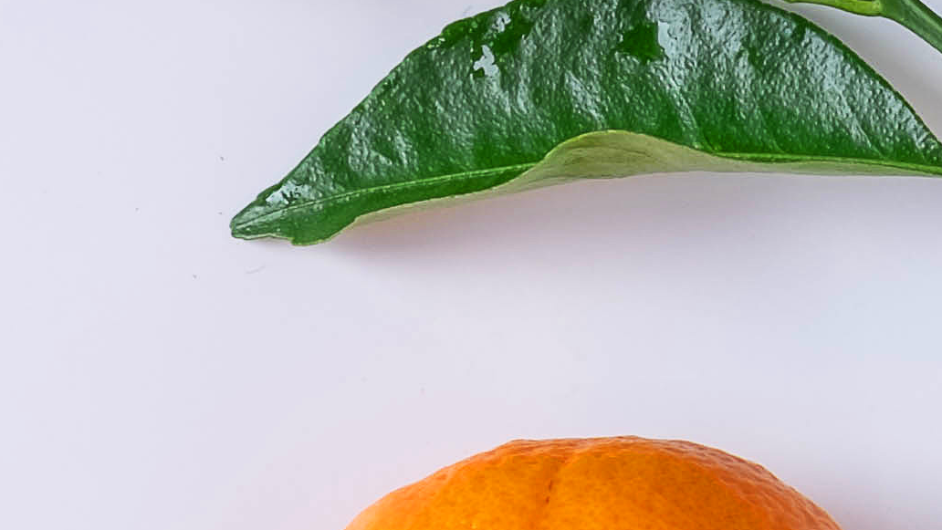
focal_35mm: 159
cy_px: 288
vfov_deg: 7.6
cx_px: 1237
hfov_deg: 13.0
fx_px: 3972
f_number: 11
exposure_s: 1/15
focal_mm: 21.4
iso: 200
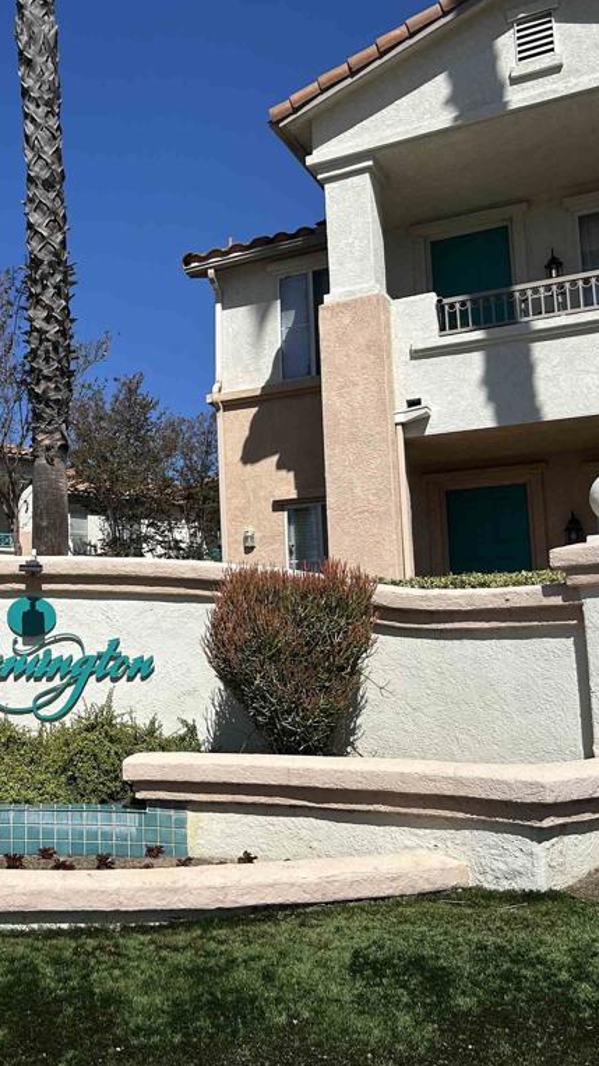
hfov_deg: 29.5
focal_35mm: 38
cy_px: 534
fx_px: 1073
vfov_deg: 52.8
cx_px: 31
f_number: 1.5
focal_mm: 5.7
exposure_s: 1/8000
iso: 50
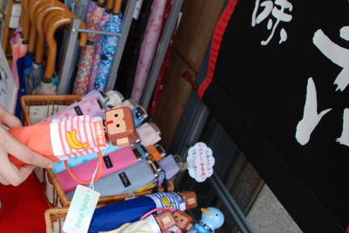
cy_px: 129
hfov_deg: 43.0
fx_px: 436
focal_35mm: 45
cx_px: 114
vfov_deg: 29.8
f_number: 5.6
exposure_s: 1/125
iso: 200
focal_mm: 20
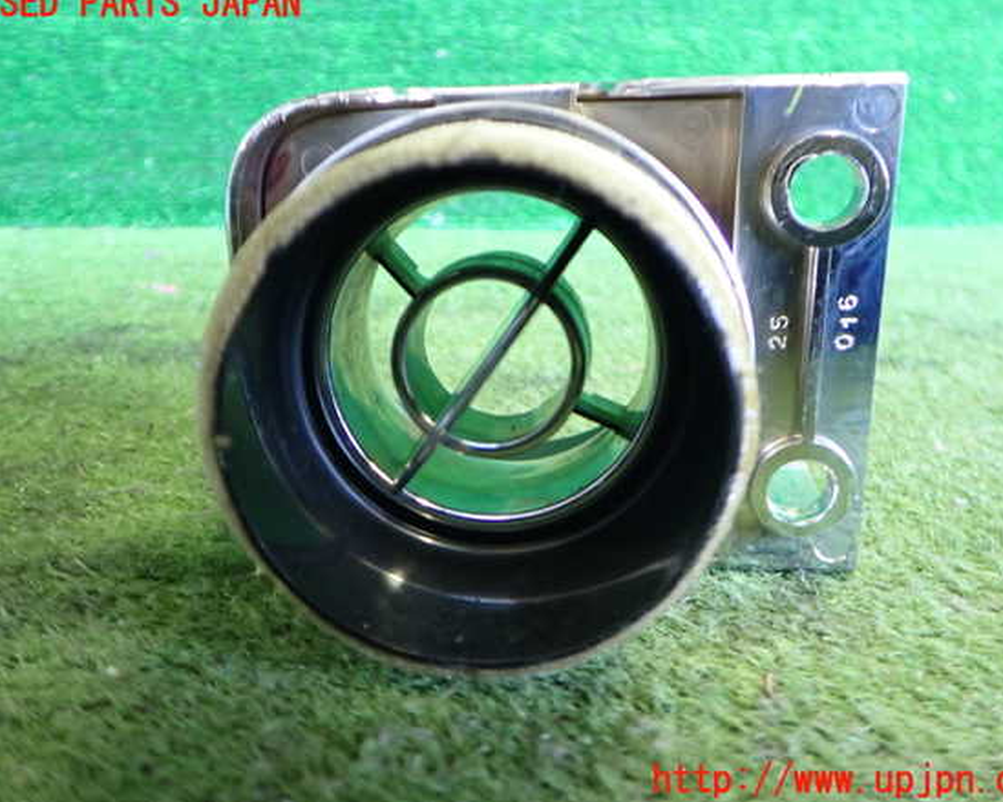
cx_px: 517
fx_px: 950
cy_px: 393
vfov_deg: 45.8
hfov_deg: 55.7
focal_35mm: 32
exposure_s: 1/30
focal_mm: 5.4
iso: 500
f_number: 2.3
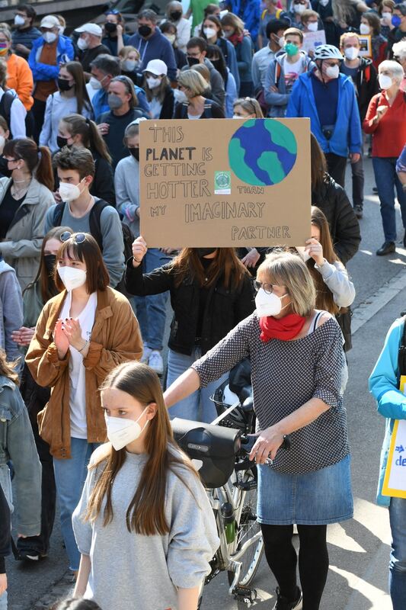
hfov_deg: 13.0
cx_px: 203
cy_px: 305
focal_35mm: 105
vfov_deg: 19.5
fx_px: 1777
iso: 200
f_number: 6.3
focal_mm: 70
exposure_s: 1/125
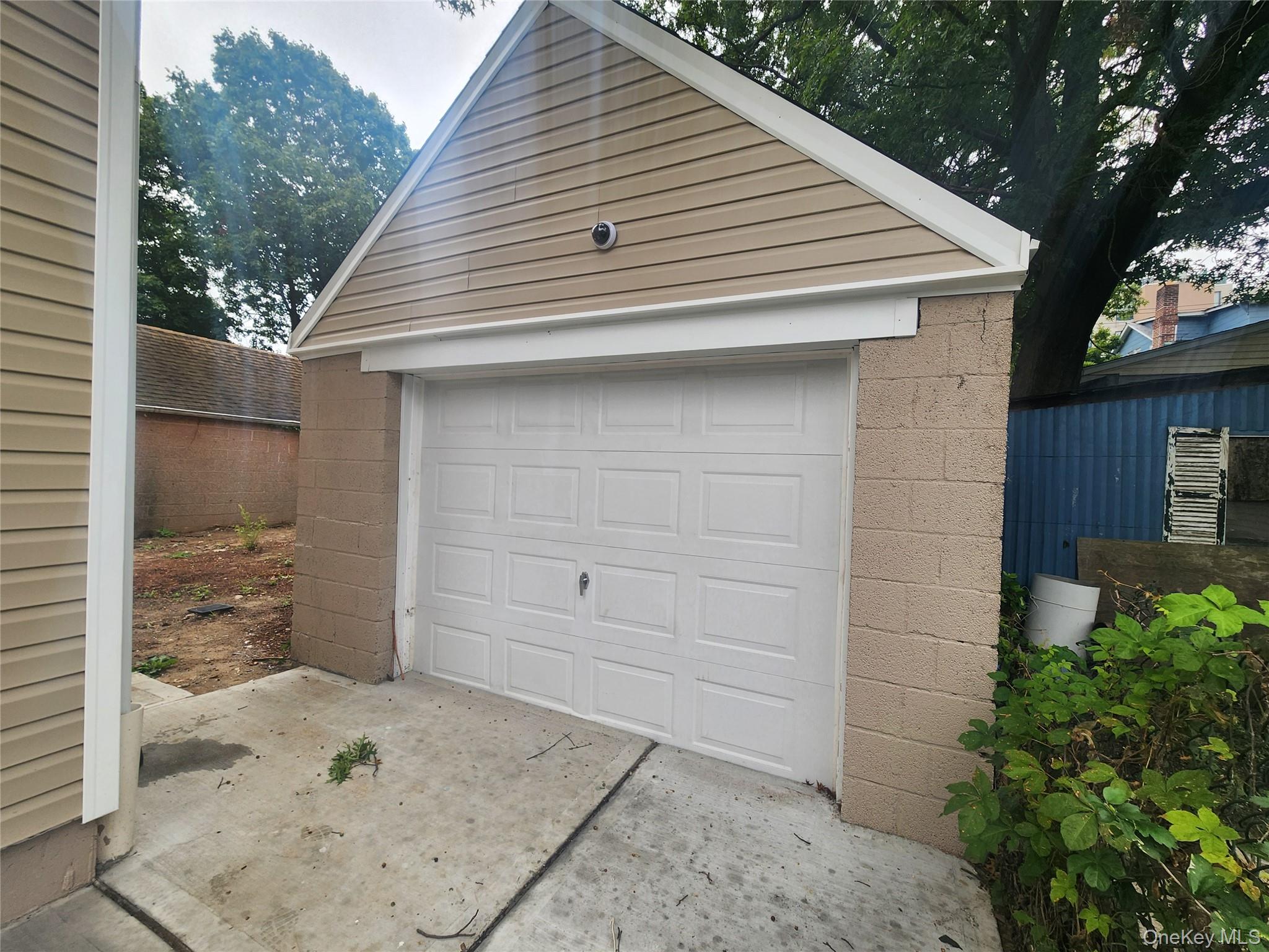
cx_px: 634
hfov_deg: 106.2
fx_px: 477
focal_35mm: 13
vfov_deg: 89.9
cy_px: 476
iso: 50
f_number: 2.2
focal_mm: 2.2
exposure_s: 1/516
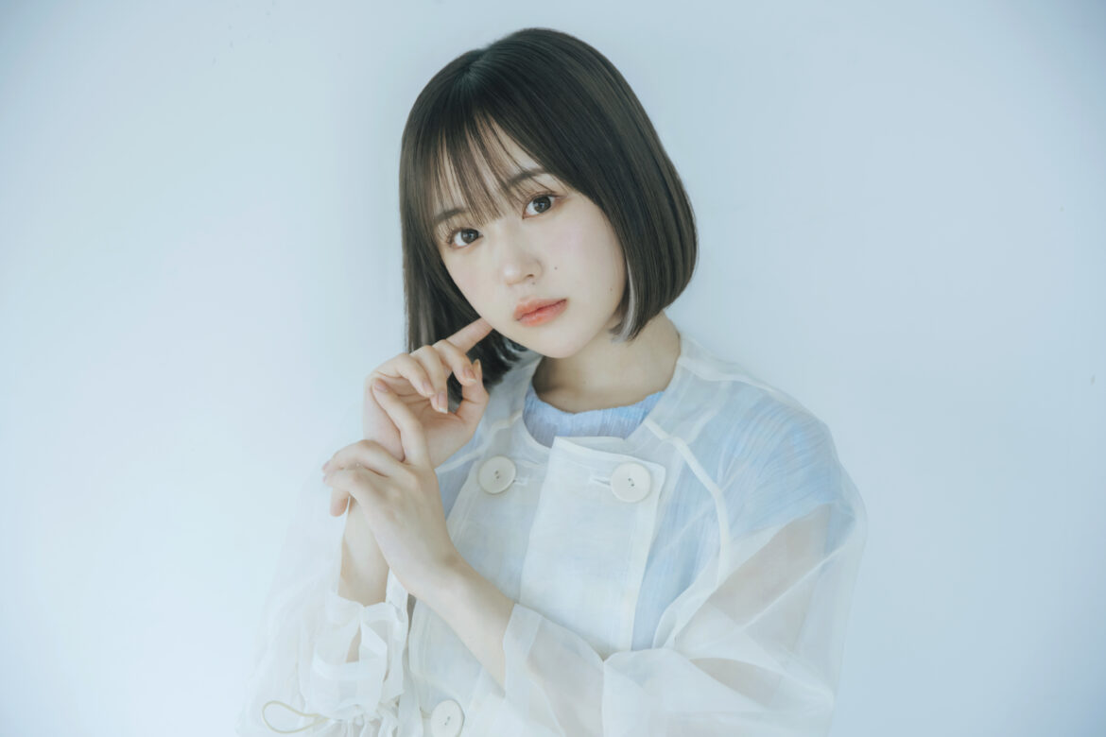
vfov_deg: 20.3
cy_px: 368
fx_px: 2058
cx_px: 553
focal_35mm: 67
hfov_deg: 30.1
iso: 800
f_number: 2.8
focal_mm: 67
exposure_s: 1/125
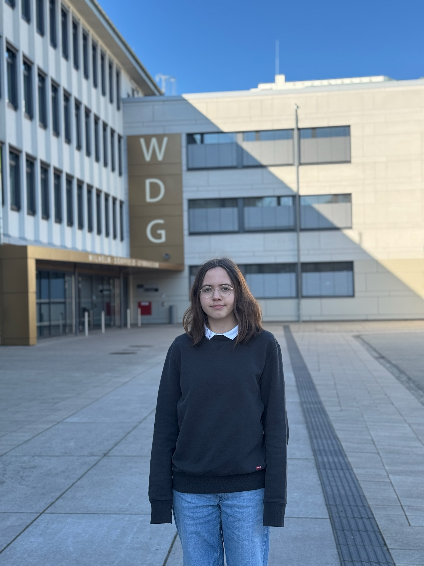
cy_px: 283
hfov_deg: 30.3
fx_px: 784
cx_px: 212
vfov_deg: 39.7
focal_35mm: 48
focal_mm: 6.76
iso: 64
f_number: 1.78
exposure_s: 1/1238
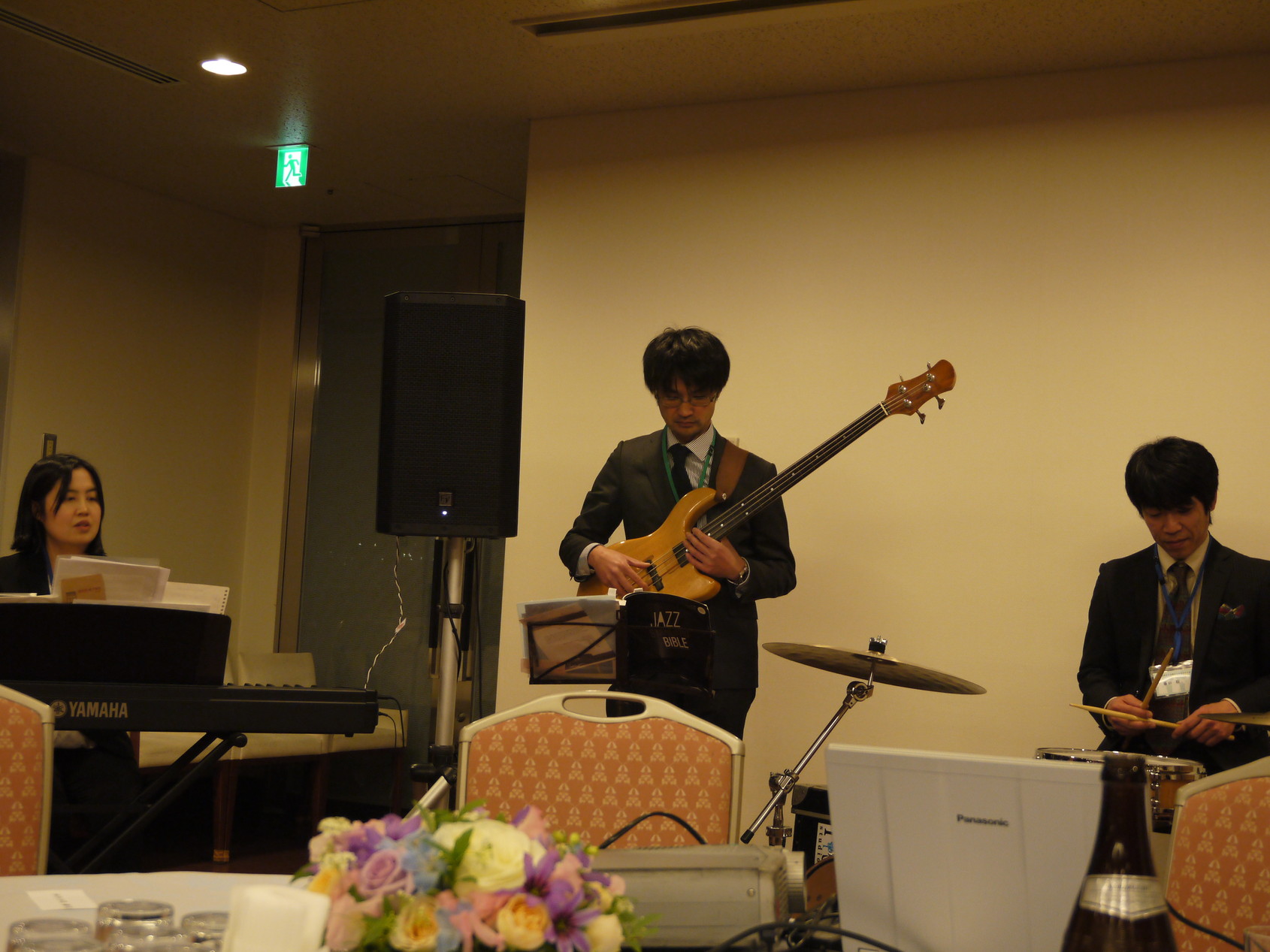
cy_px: 476
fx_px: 1834
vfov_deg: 29.1
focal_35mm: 50
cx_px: 635
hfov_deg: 38.2
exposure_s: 1/20
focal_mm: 25
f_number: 4.9
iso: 400
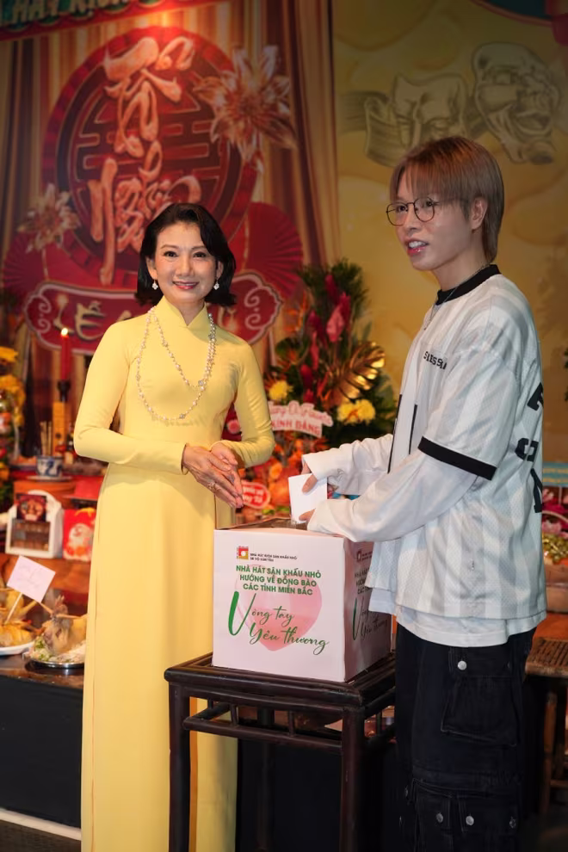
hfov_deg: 30.5
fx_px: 1041
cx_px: 284
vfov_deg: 44.5
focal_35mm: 44
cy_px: 426
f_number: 3.2
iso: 500
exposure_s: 1/125
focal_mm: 44
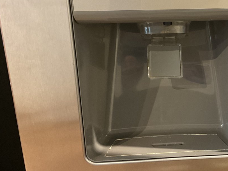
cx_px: 178
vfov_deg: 26.9
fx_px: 356
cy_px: 55
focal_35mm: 54
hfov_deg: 34.6
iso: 250
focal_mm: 3
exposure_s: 1/40
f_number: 1.8
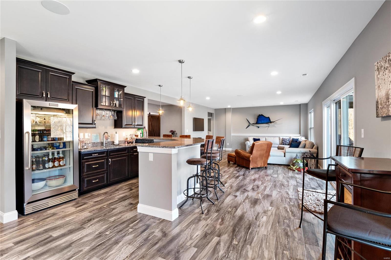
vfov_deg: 73.7
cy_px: 130
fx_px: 174
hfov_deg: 96.7
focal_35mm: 16
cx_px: 196
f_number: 8
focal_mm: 8
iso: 400
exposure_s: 1/2
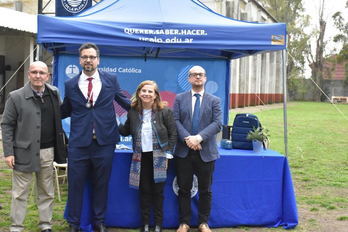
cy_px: 116
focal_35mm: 60
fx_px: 580
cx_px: 174
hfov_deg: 33.4
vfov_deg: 22.6
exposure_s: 1/250
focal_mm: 40
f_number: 8
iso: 2000
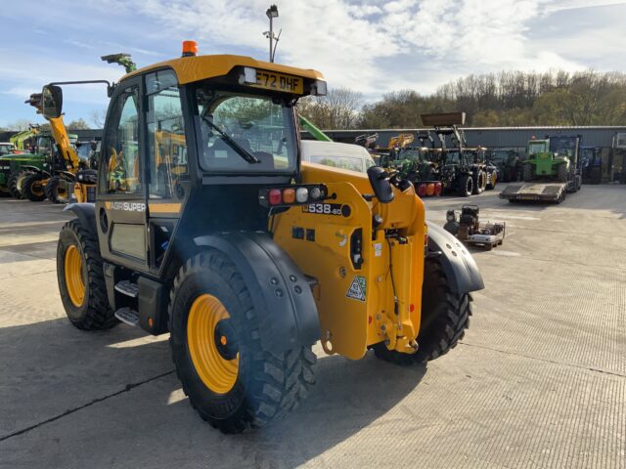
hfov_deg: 61.7
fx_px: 524
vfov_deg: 48.2
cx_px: 313
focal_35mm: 29
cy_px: 234
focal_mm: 3
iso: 16
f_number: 1.8
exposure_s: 1/1168
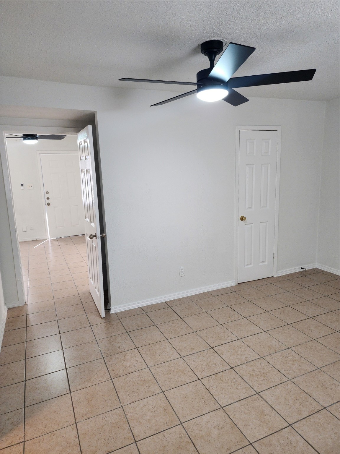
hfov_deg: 58.9
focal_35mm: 23
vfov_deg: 73.9
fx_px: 301
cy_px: 227
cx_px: 170
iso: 250
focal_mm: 6.4
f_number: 1.8
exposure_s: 1/120
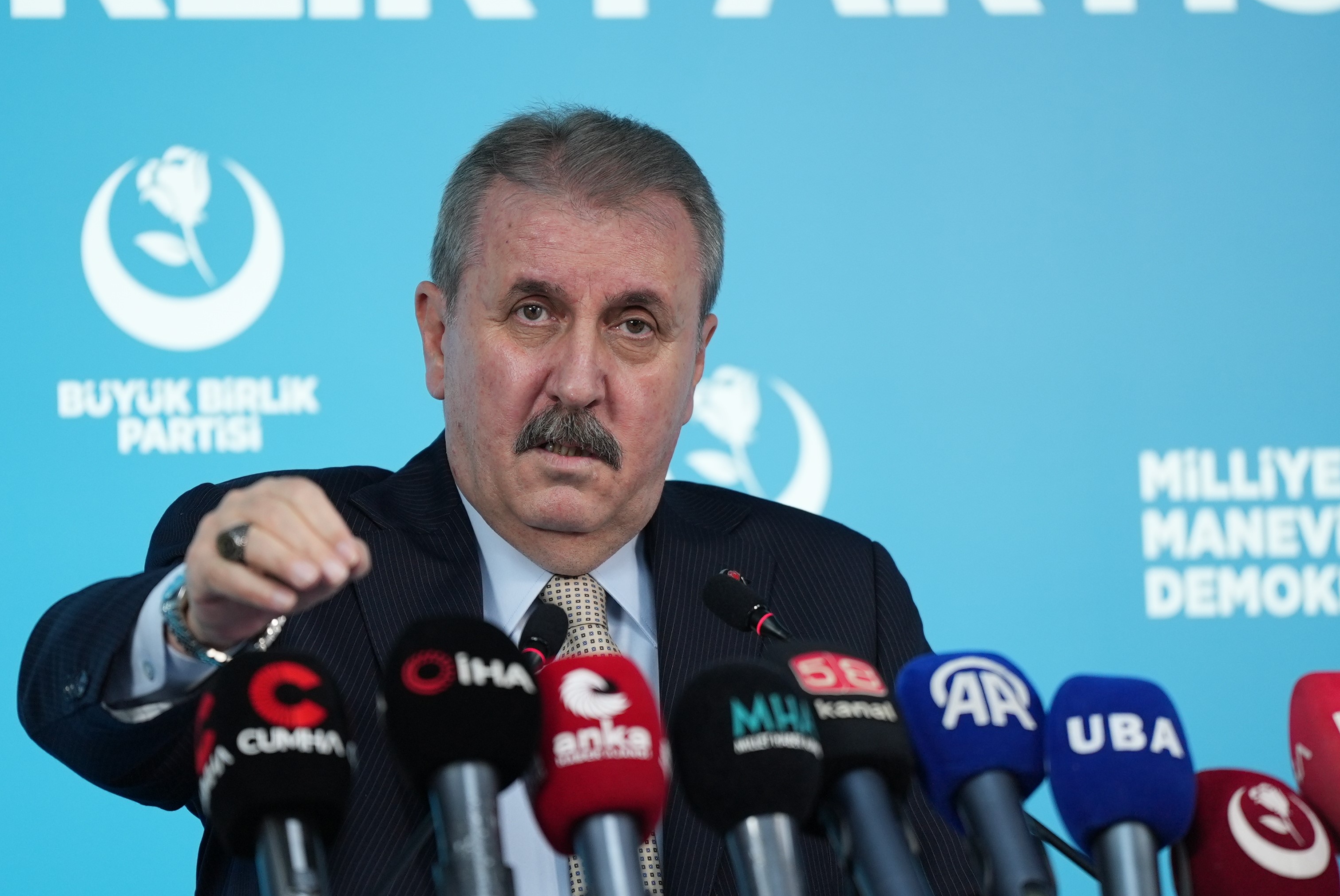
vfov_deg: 4.9
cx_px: 671
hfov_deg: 7.3
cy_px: 395
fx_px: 10465
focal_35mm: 281
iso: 640
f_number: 2.8
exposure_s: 1/320
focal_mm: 200
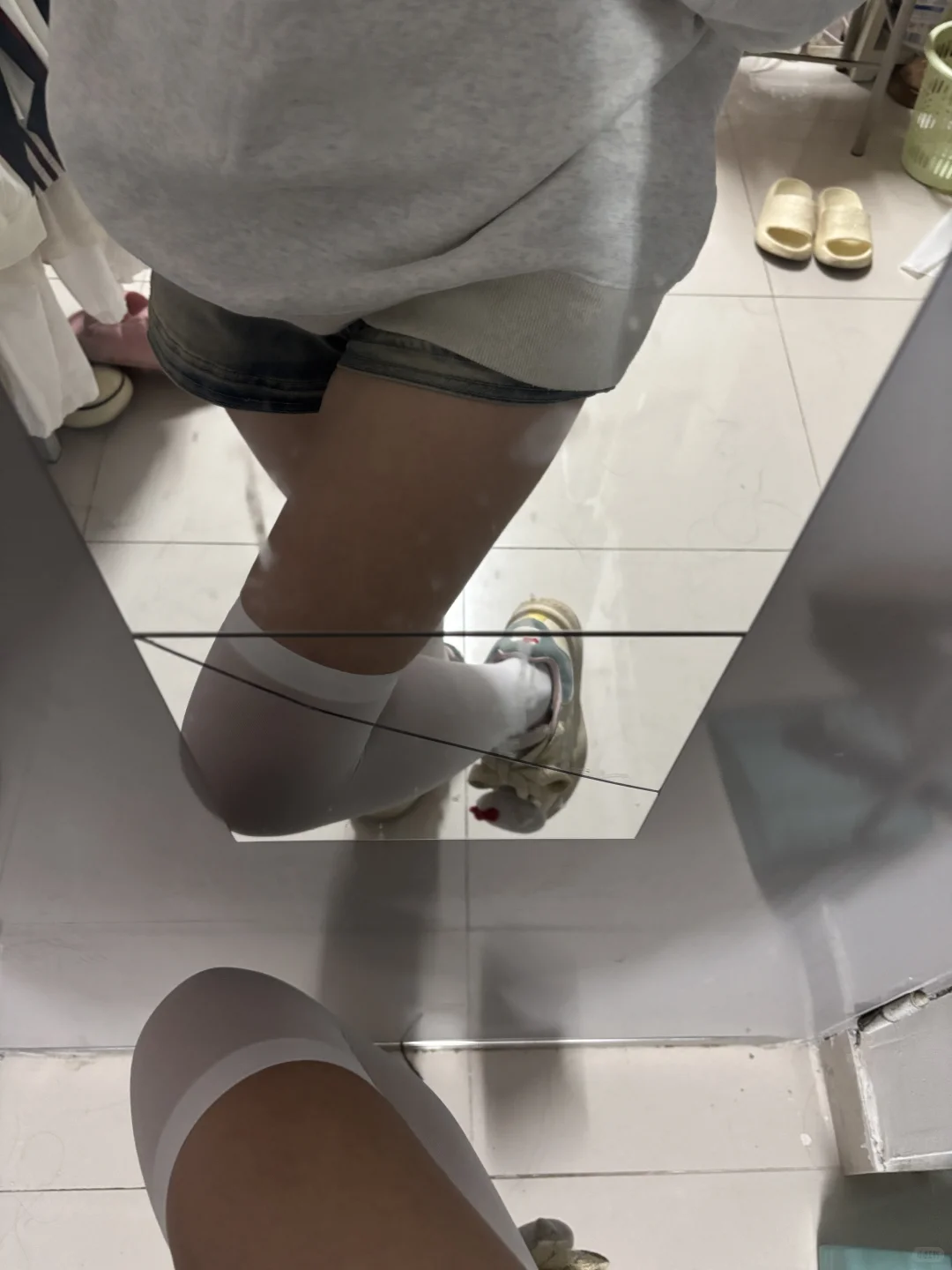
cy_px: 635
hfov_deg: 53.1
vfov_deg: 67.3
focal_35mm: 26
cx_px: 476
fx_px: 953
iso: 500
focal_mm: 5.96
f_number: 1.6
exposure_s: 1/33
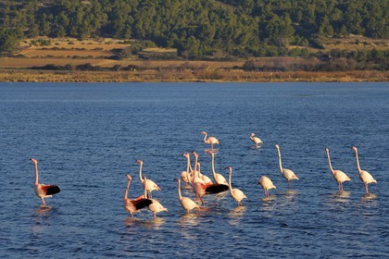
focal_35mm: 160
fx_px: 1729
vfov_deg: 8.6
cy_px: 130
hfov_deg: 12.8
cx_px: 194
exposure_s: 1/400
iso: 400
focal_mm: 160
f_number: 11
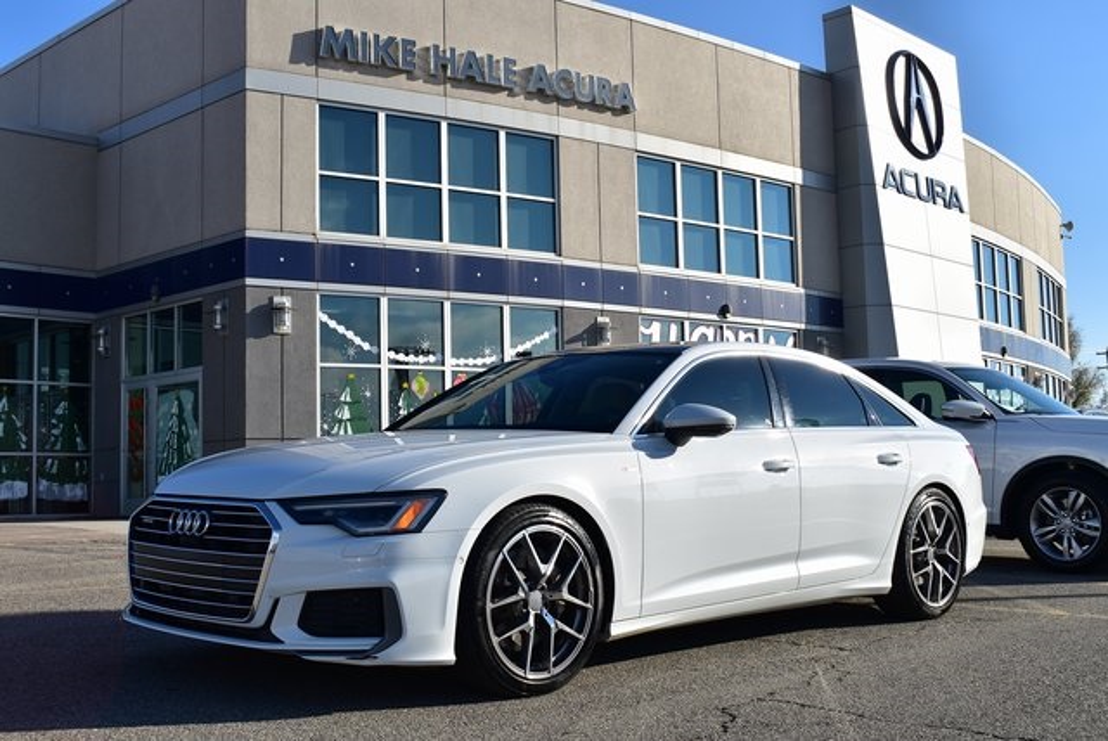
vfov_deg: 32.0
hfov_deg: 46.4
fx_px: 1294
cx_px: 554
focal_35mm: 42
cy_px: 370
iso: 100
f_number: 10
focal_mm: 28
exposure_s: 1/400
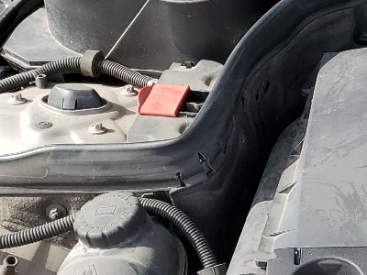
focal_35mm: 104
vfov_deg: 14.2
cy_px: 132
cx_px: 571
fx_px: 1103
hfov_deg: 16.9
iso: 50
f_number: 1.5
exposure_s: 1/1667
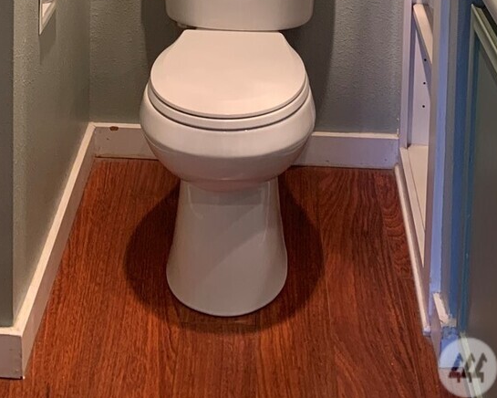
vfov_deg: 19.1
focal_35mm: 67
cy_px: -247
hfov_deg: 28.3
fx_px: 986
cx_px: 224
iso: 125
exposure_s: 1/60
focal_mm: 4.25
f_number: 1.8
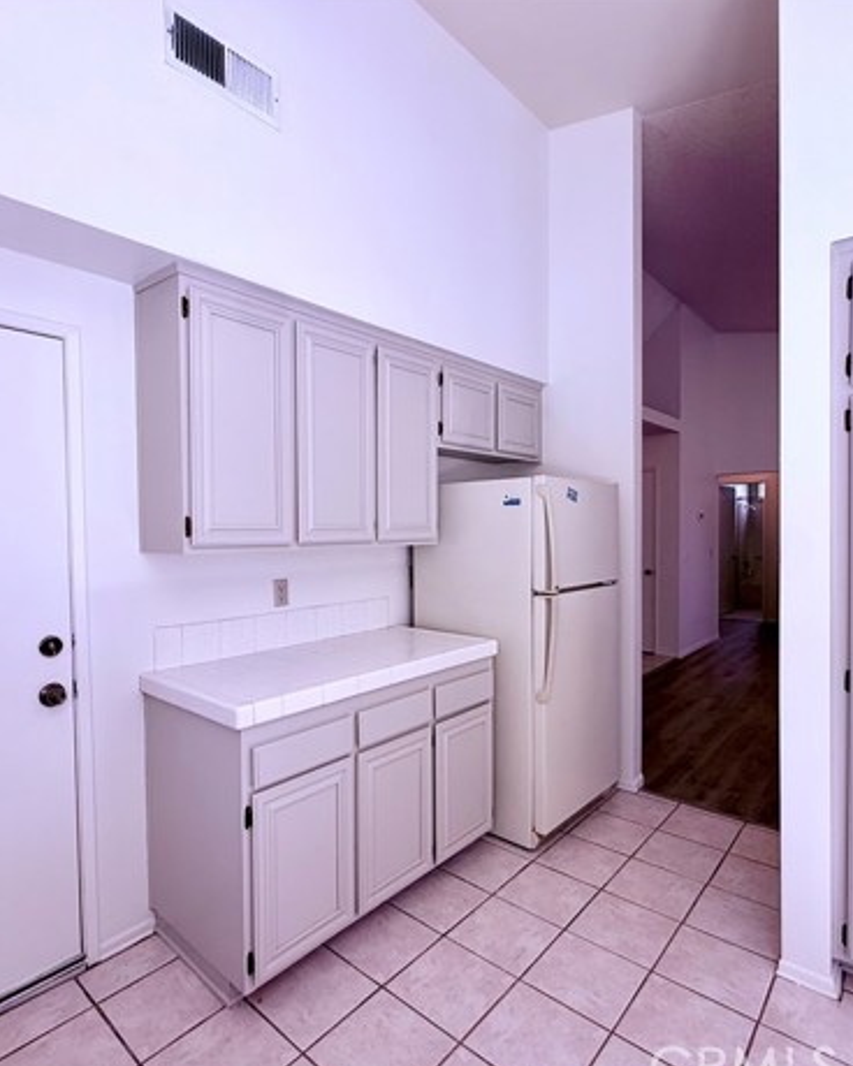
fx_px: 600
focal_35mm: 19
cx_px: 426
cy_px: 545
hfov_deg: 70.9
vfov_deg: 83.3
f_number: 2.2
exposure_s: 1/99
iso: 100
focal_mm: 2.22
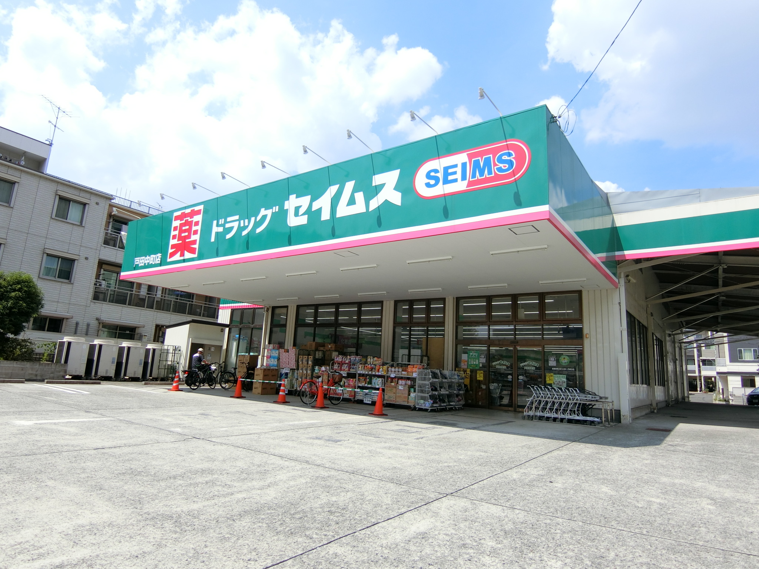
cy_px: 284
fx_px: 460
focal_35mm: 21
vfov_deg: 63.4
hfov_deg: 79.0
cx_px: 380
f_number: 7.2
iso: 80
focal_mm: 4.6
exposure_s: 1/200
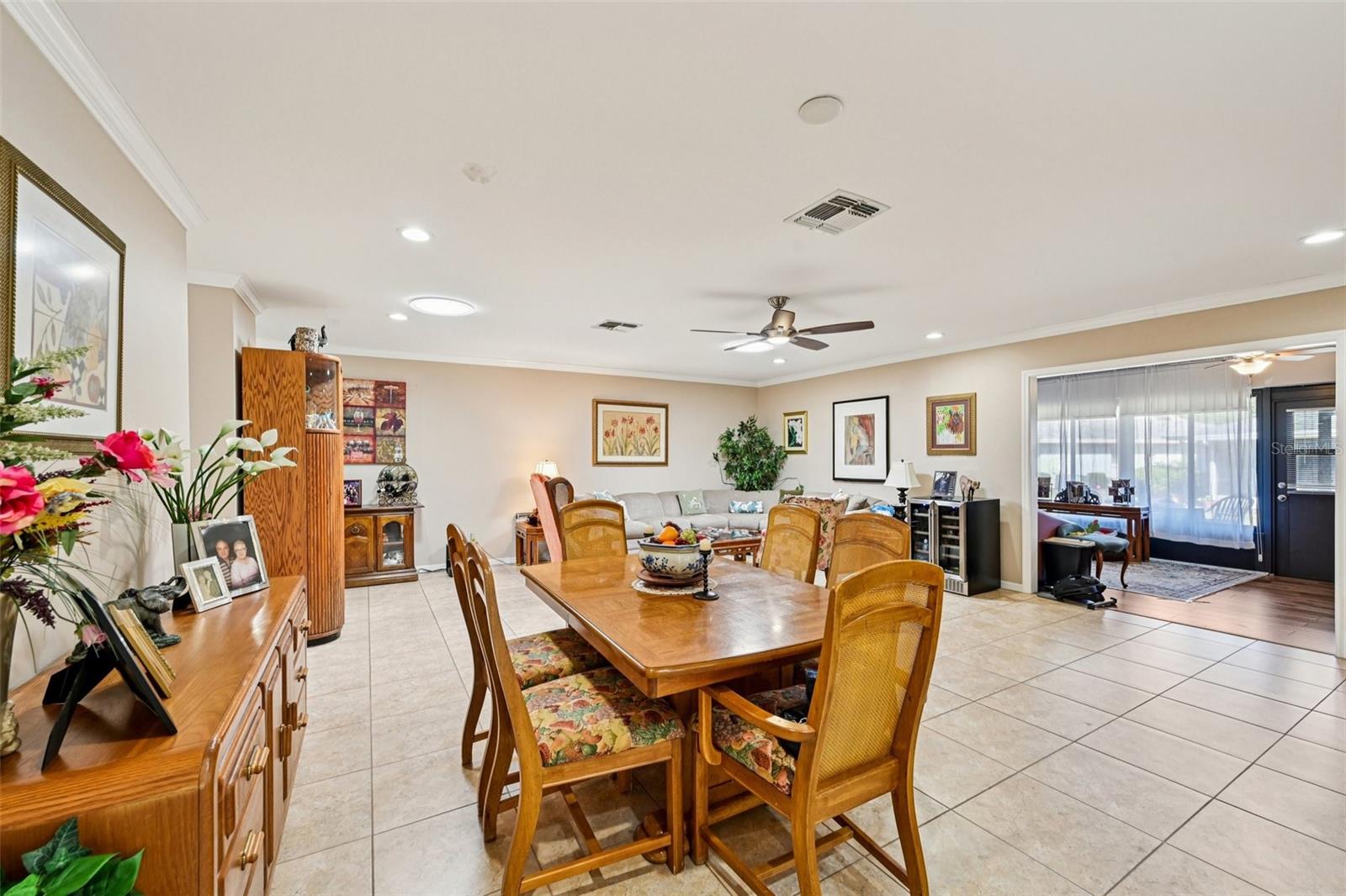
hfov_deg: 104.3
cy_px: 448
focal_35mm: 14
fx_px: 523
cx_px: 673
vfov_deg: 81.2
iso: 400
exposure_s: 1/10
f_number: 8
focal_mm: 14
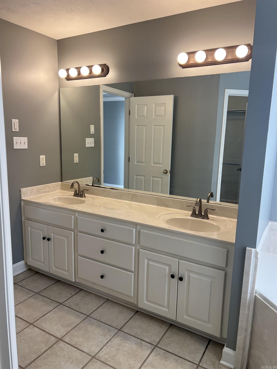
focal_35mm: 26
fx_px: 277
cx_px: 138
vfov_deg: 67.3
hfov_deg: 53.1
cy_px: 184
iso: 64
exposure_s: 1/156
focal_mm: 5.7
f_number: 1.5
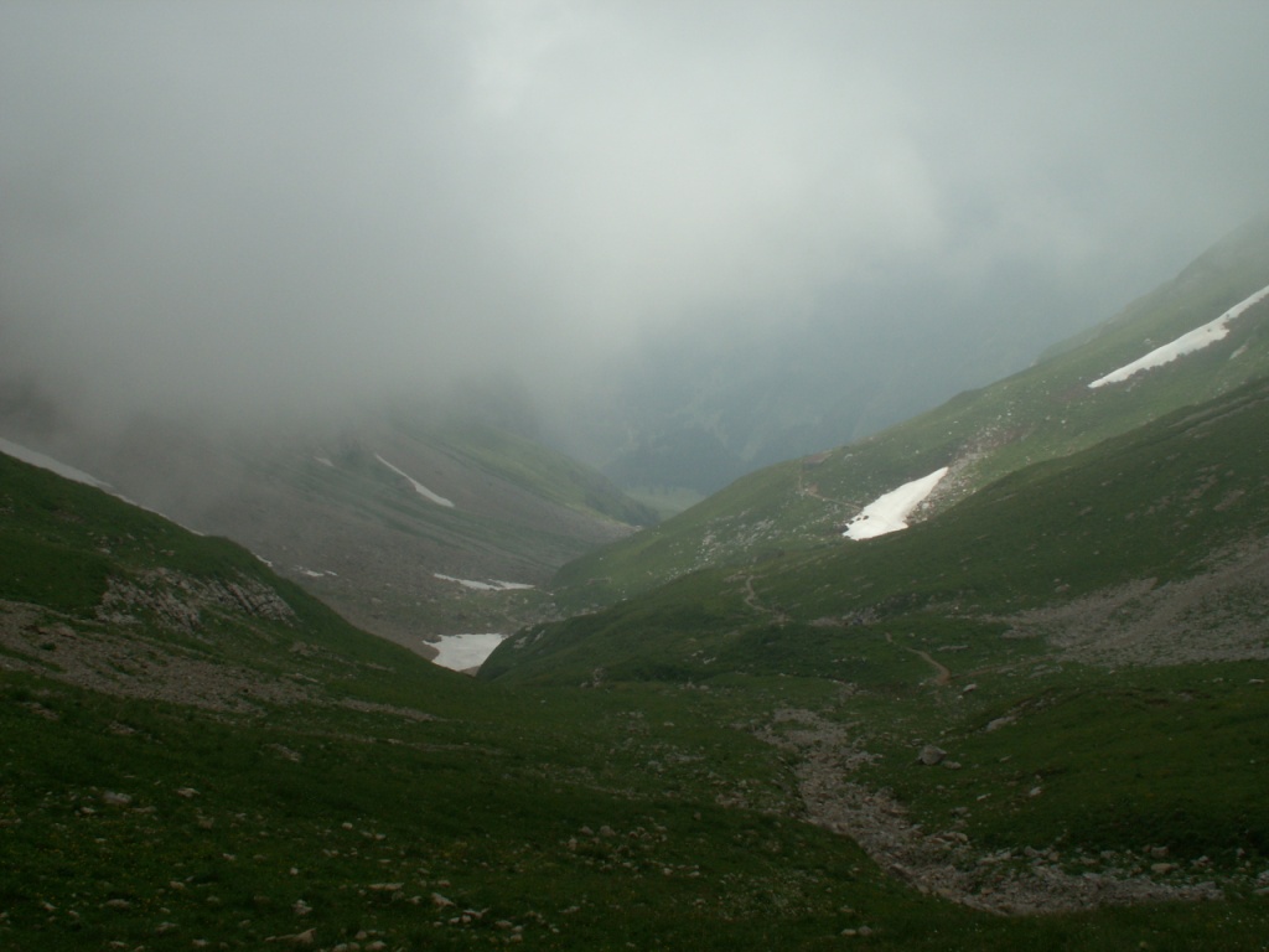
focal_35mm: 35
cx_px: 634
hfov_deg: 52.6
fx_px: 1283
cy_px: 476
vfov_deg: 40.7
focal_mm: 5.86
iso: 50
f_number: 8
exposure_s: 1/250
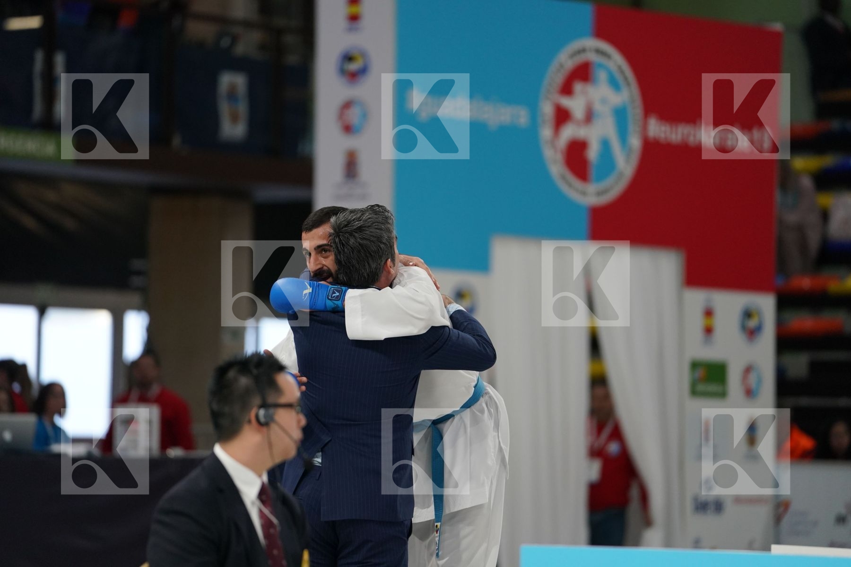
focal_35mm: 200
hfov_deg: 10.3
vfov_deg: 6.9
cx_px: 426
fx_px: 4727
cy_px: 284
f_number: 2.8
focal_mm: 200
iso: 2000
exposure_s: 1/1000
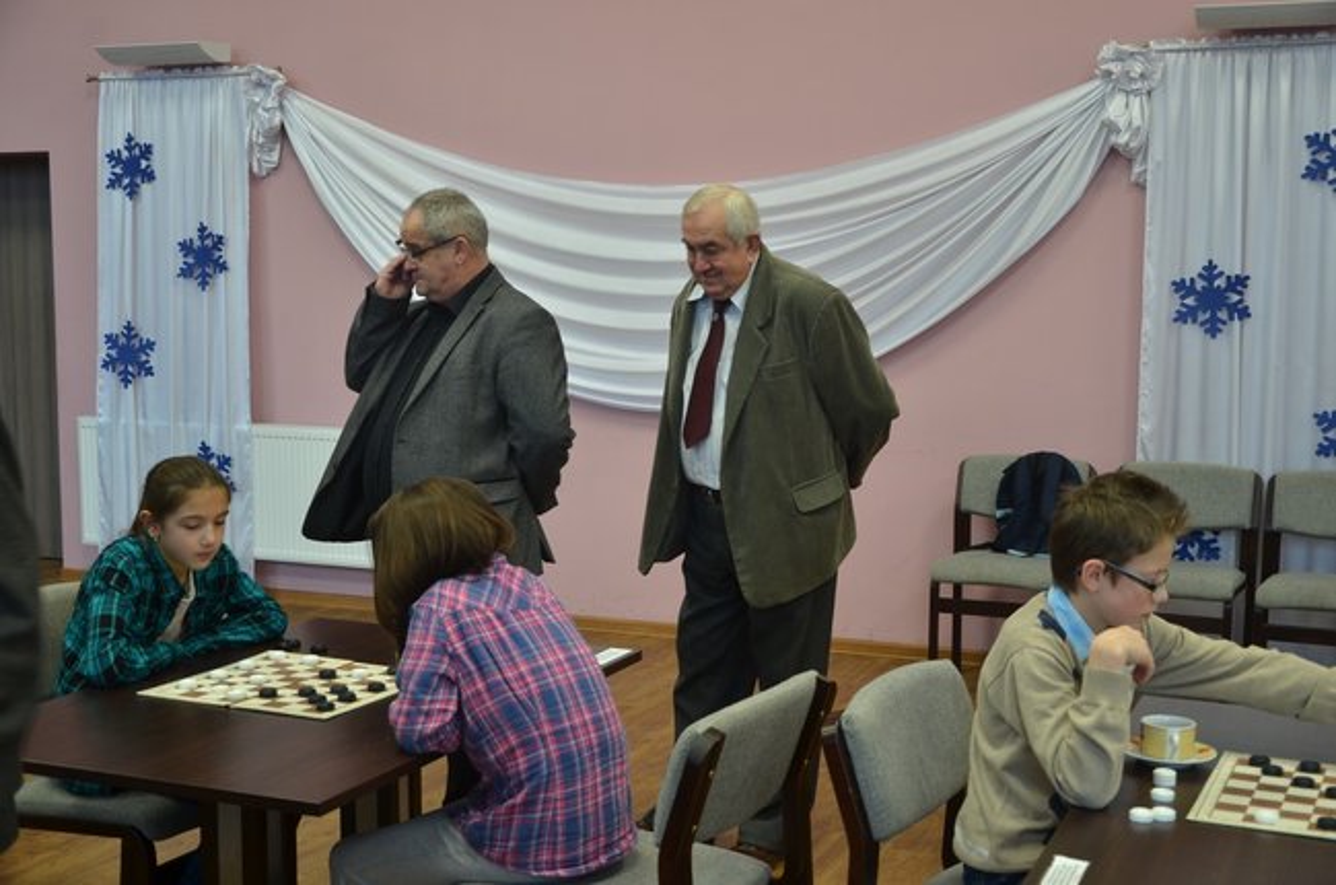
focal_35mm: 48
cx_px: 668
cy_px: 442
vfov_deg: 28.0
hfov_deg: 41.2
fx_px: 1778
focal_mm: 32
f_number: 4.2
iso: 160
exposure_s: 1/15
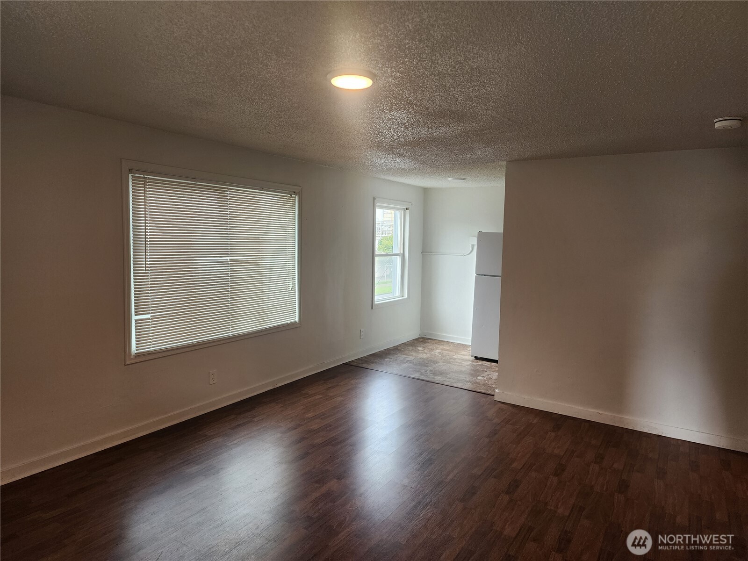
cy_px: 280
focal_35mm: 23
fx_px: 497
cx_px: 374
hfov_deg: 73.9
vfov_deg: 58.9
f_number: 1.8
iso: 100
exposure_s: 1/120
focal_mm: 6.4
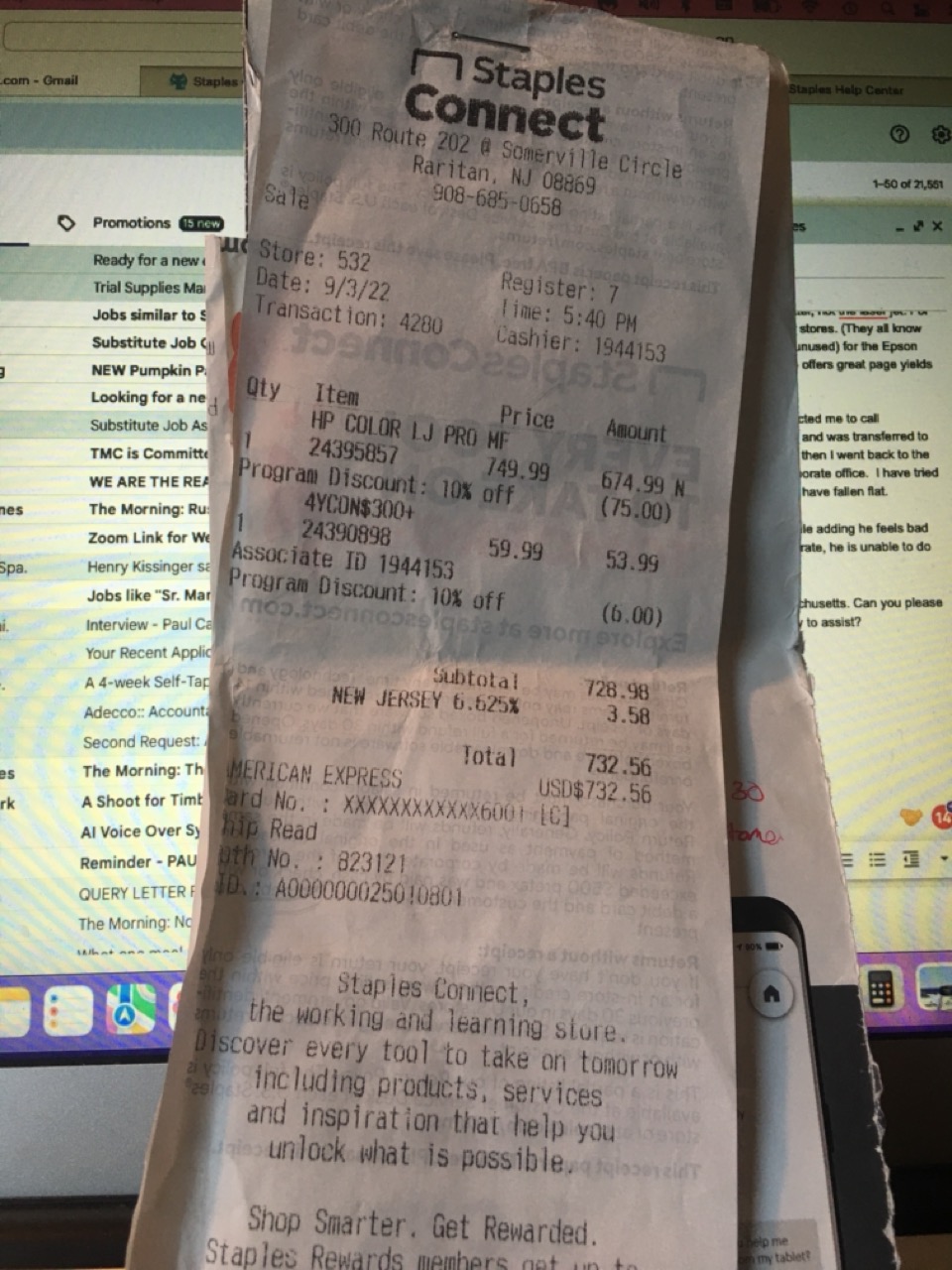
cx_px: 476
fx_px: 1063
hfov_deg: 48.2
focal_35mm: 29
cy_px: 635
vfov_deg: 61.7
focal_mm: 4.15
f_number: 2.2
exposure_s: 1/30
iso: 32
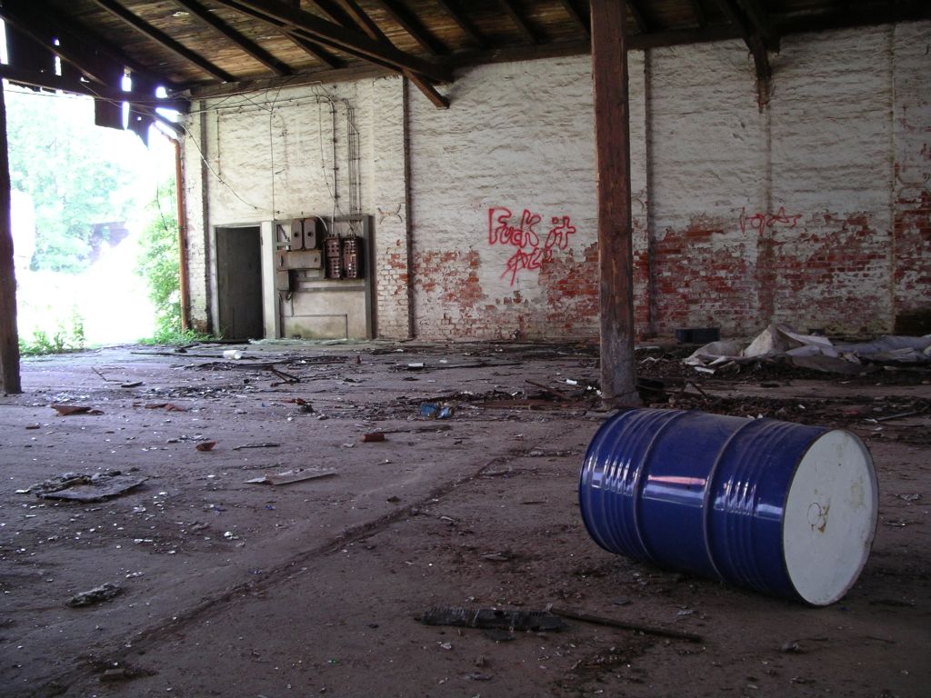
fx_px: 995
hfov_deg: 50.1
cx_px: 466
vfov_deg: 38.7
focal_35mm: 37
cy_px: 349
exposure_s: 1/40
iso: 160
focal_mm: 7.8
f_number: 2.8
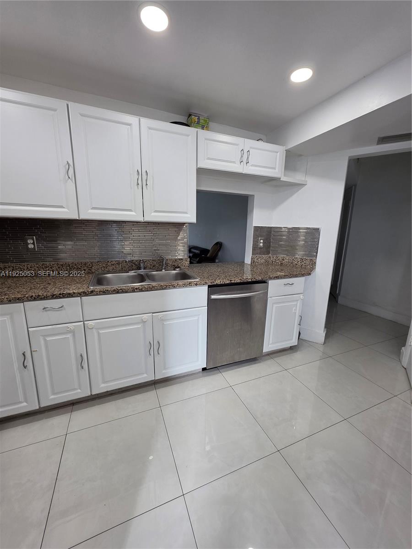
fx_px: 206
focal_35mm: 13
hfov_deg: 89.9
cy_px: 274
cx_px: 206
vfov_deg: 106.2
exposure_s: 1/120
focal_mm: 2.2
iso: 100
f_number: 1.9
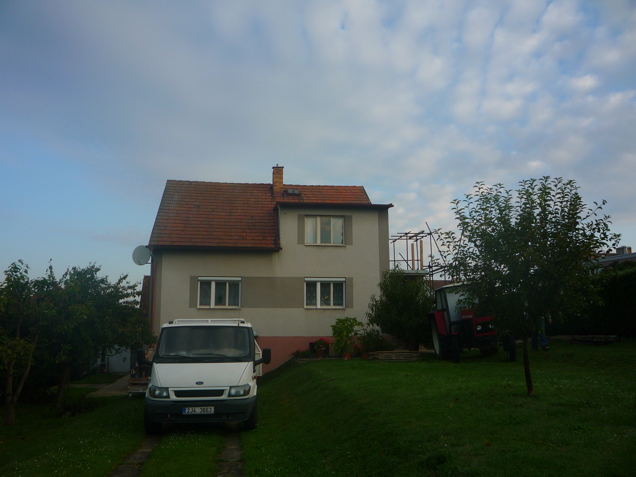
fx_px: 551
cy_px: 238
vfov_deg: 46.8
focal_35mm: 30
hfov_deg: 60.0
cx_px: 318
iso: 100
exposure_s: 1/400
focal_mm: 5.2
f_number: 4
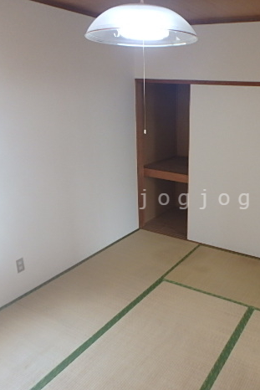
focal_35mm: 30
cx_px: 196
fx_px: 325
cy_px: 199
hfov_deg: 42.2
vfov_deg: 61.9
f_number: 3.5
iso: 200
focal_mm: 3.7
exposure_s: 1/40
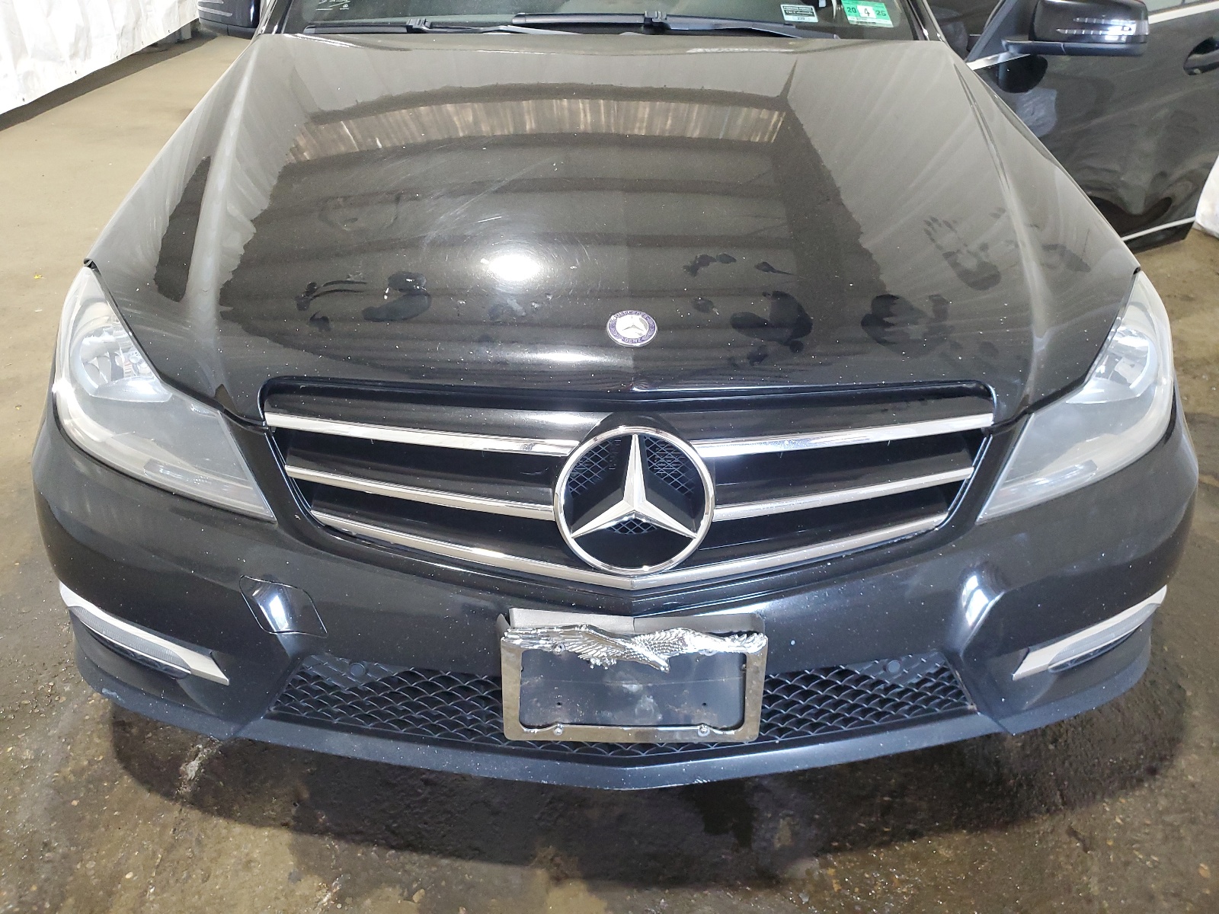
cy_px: 457
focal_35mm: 26
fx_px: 916
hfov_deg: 67.3
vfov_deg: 53.1
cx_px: 610
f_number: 1.5
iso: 265
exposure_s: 1/60.2
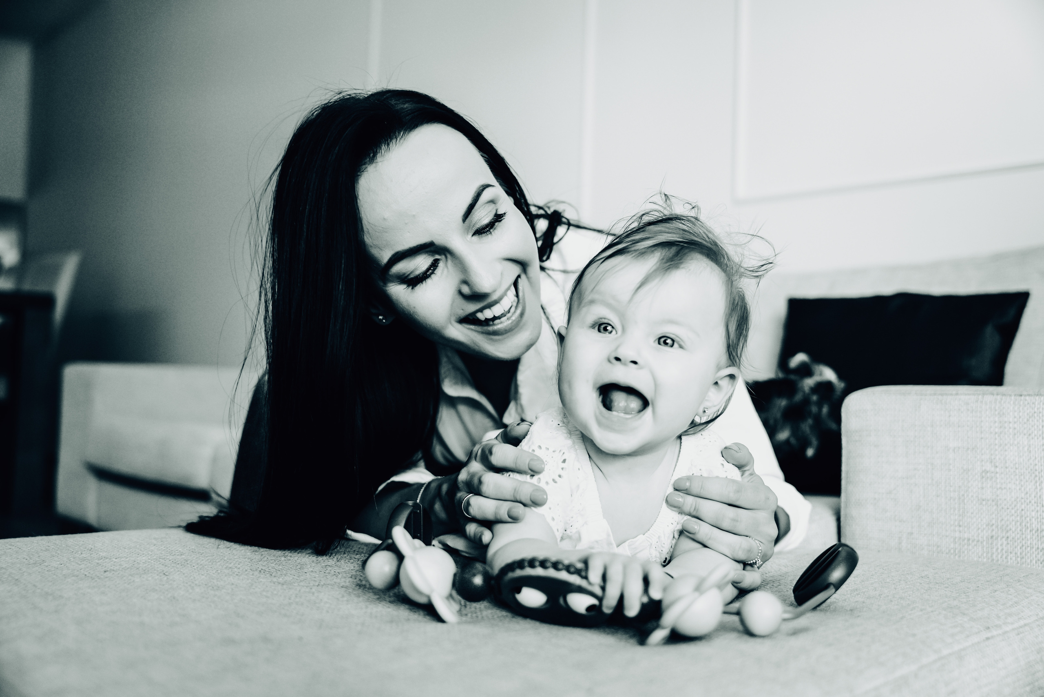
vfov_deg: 38.8
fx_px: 989
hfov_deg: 55.6
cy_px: 348
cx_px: 522
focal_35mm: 34
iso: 1250
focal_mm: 34.1
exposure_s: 1/160
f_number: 2.8
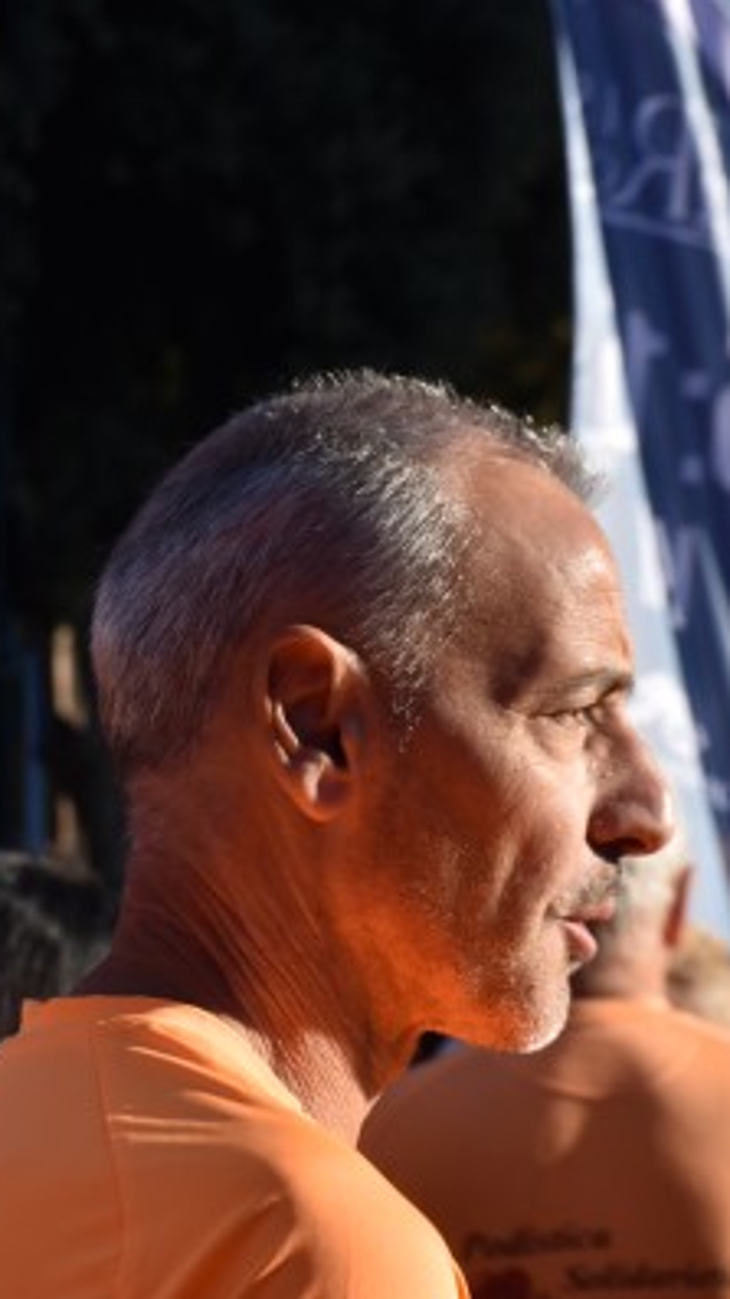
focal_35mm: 190
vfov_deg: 11.3
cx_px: 308
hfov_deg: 6.4
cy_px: 651
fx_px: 6545
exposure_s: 1/800
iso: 320
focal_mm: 80
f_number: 9
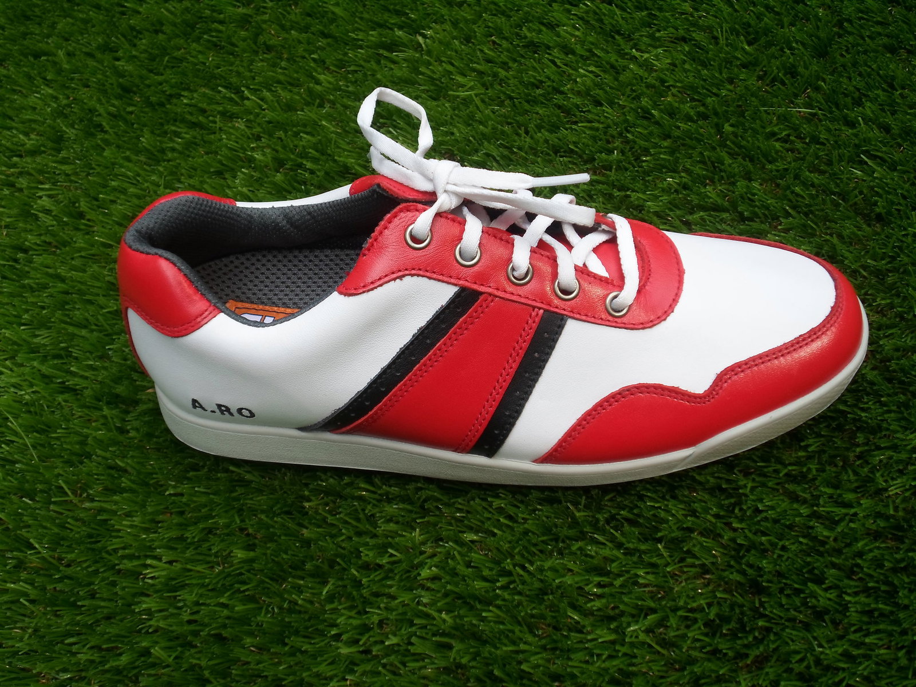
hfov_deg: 43.9
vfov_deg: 33.6
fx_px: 1138
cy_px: 344
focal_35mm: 43
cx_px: 458
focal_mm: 7.8
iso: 80
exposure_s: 1/180
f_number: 3.2
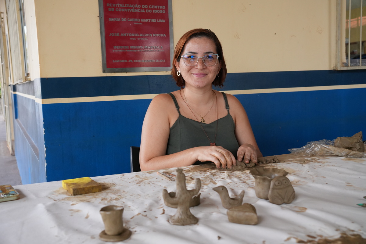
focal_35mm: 40
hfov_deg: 48.6
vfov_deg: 33.5
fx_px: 406
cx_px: 183
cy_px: 122
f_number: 4.5
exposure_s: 1/125
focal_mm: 26.6
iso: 800
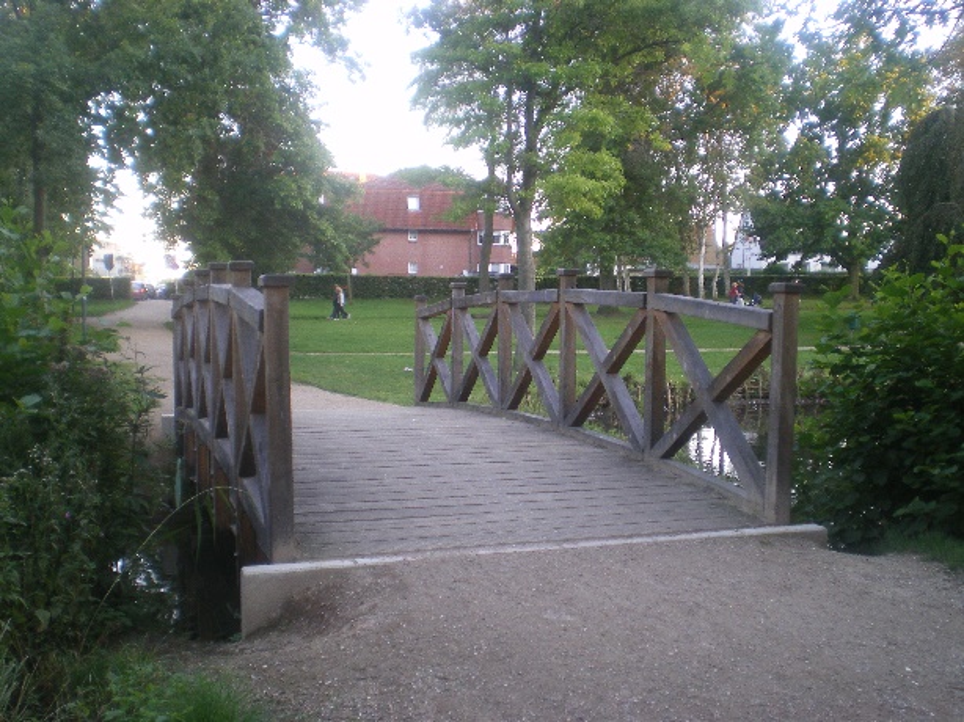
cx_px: 482
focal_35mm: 38
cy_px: 361
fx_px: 1058
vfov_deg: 37.7
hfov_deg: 49.0
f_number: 3.1
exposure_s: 1/30
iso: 160
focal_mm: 6.3
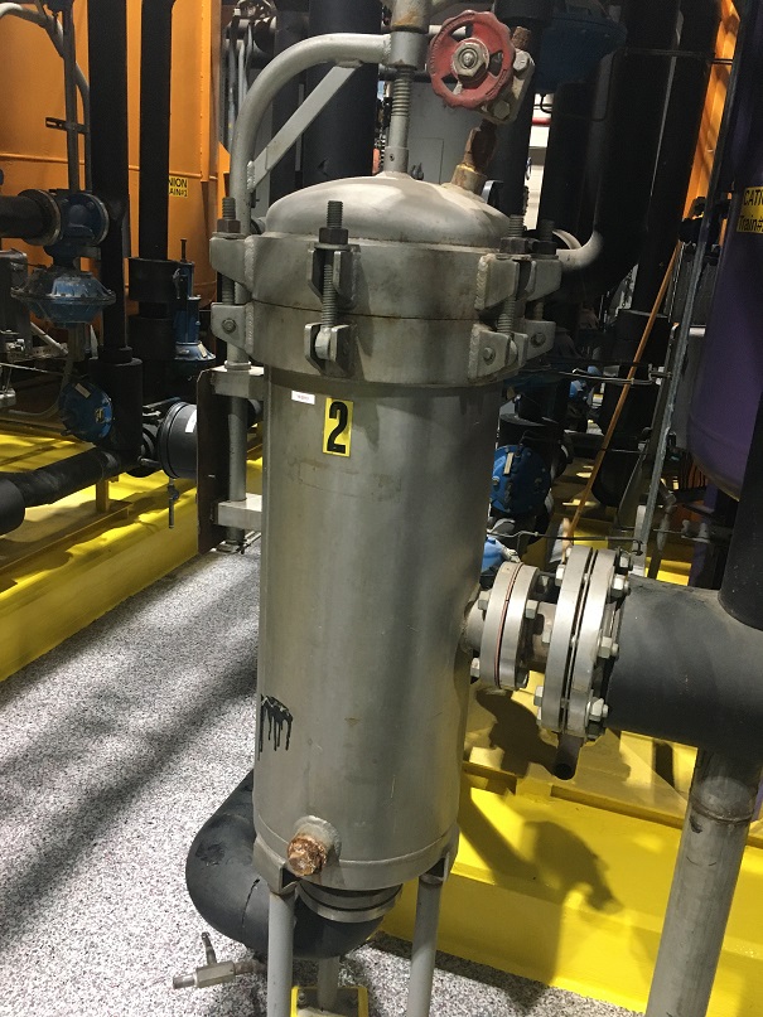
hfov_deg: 48.2
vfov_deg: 61.7
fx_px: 853
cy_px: 508
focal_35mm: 29
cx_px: 382
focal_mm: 4.15
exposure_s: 1/30
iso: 160
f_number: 2.2
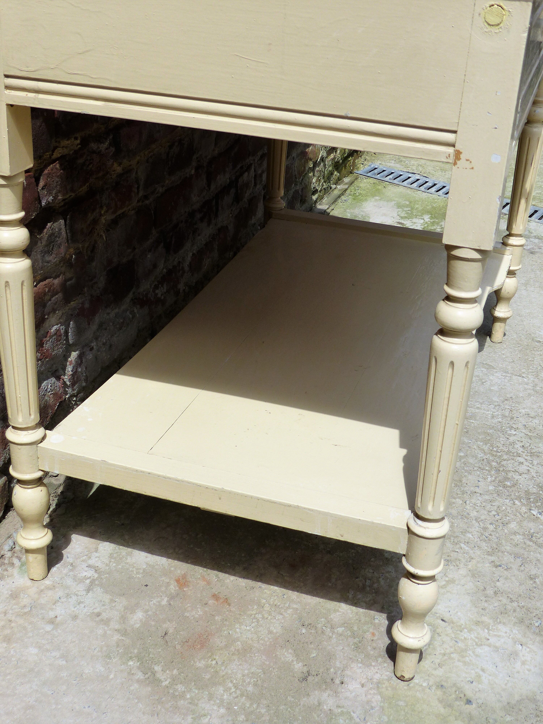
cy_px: 362
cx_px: 272
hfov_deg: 30.9
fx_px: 983
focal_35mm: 47
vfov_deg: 40.4
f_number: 4
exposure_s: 1/1000
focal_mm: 8.1
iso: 100
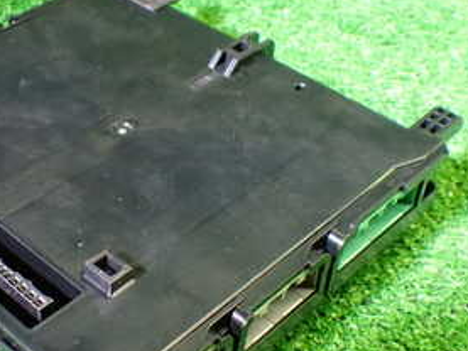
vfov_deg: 22.6
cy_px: 197
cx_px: 147
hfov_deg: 29.6
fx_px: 879
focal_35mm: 65
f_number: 2.3
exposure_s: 1/125
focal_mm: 5.4
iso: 800
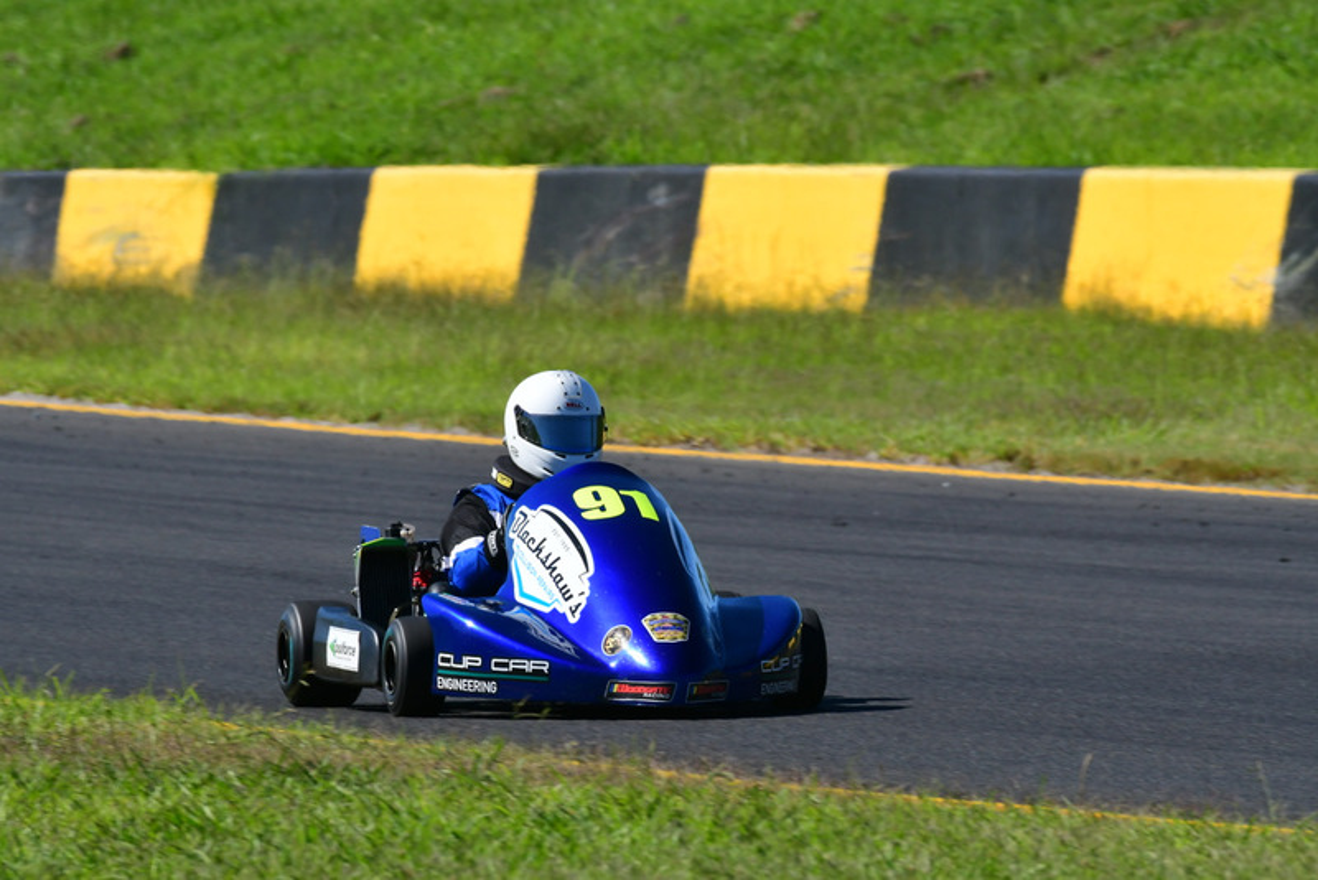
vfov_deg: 1.8
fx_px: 27467
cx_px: 659
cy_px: 440
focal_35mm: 750
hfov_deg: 2.7
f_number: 13
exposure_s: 1/640
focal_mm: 500
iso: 500
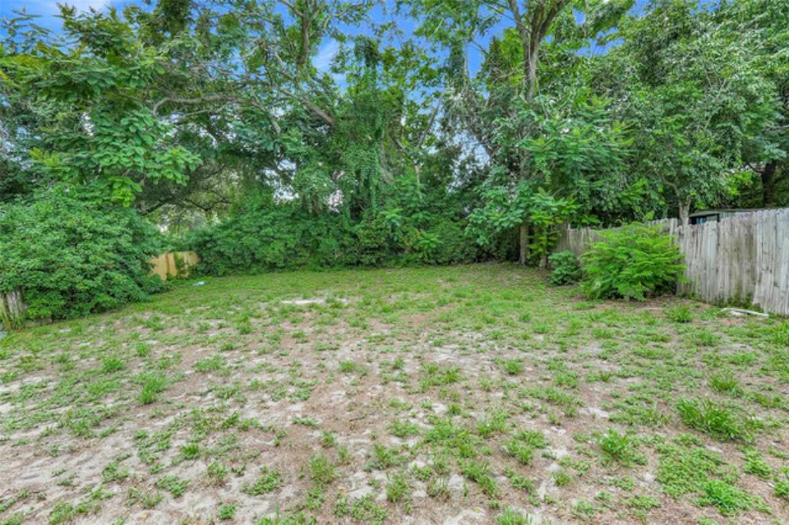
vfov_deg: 70.4
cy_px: 262
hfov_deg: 93.3
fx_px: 372
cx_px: 394
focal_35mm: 17
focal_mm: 11.5
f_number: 9
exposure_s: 1/6
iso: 250
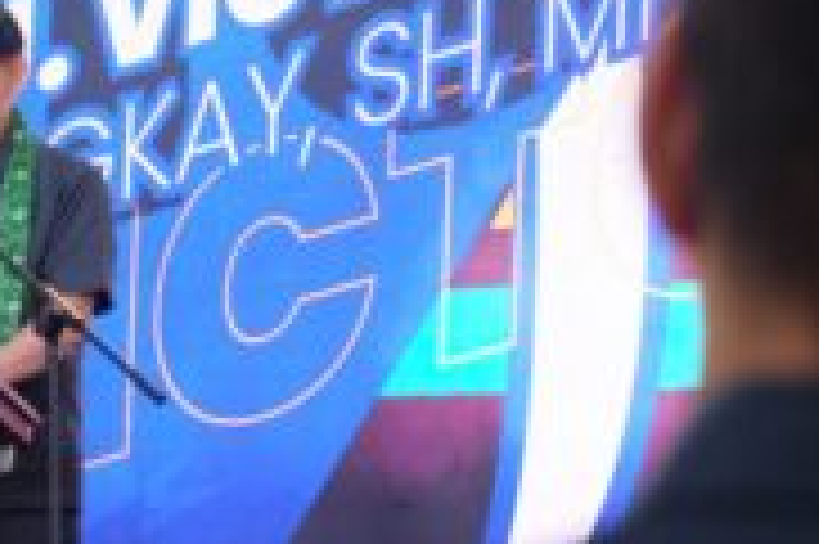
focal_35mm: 233
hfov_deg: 8.8
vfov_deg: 5.9
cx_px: -76
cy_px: 238
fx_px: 5296
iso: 3200
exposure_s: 1/70
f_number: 4.8
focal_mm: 67.1
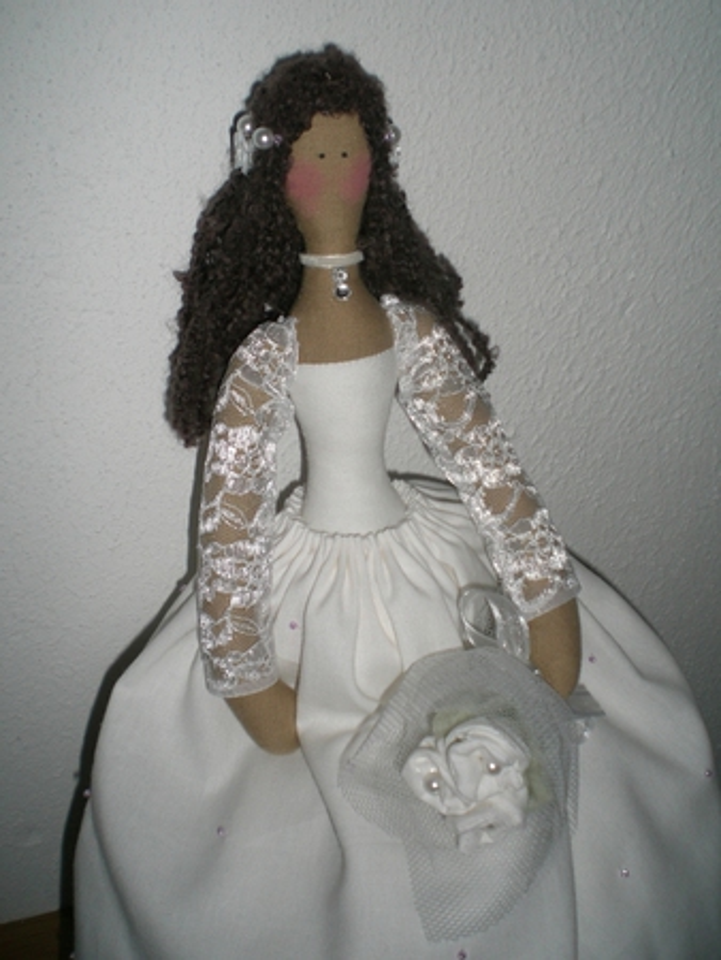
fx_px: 1054
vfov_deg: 49.0
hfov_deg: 37.8
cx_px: 360
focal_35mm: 38
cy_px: 480
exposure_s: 1/60
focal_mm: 6.3
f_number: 3.1
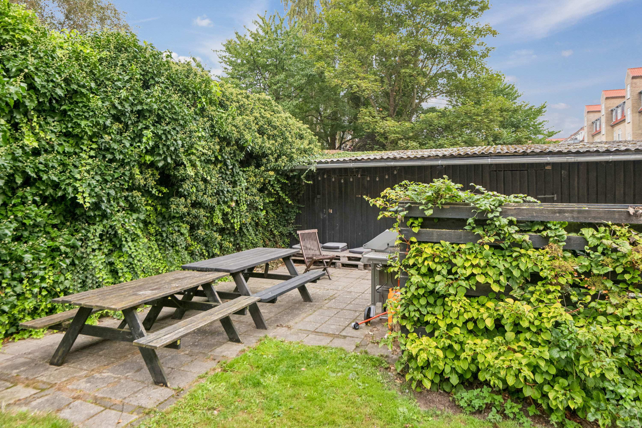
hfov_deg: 78.6
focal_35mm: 22
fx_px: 392
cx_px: 321
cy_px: 214
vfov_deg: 57.2
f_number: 10
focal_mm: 22
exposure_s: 1/125
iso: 800
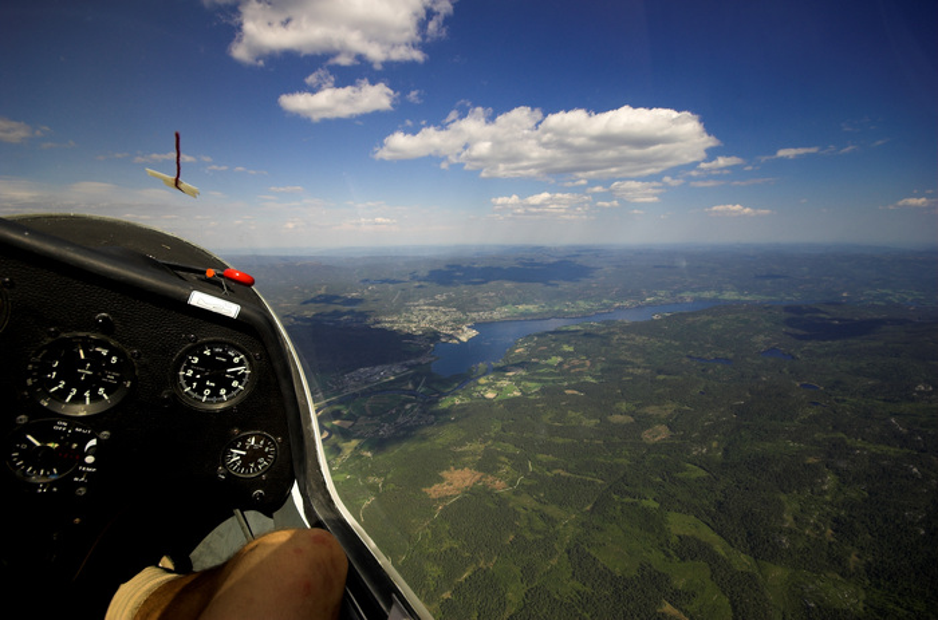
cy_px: 310
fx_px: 390
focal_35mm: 15
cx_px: 469
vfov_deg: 77.0
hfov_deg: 100.5
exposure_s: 1/125
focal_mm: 10
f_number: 9
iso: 200
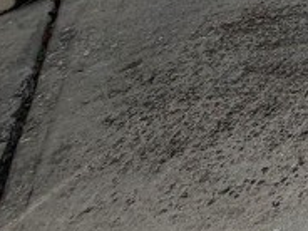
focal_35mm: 78
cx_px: 847
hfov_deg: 12.8
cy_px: -363
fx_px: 694
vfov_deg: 12.9
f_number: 2.2
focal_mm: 2.22
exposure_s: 1/770
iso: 25
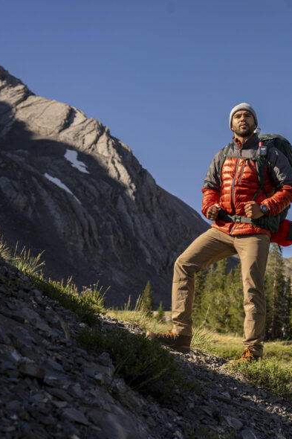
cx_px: 315
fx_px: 743
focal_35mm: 61
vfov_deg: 32.9
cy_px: 222
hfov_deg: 21.2
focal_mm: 40
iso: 500
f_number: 4.5
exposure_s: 1/3200
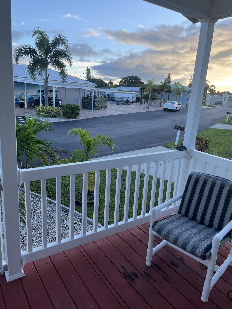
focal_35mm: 26
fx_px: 232
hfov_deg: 53.1
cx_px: 116
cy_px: 154
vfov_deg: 67.3
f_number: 1.6
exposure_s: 1/676
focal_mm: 5.1
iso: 50
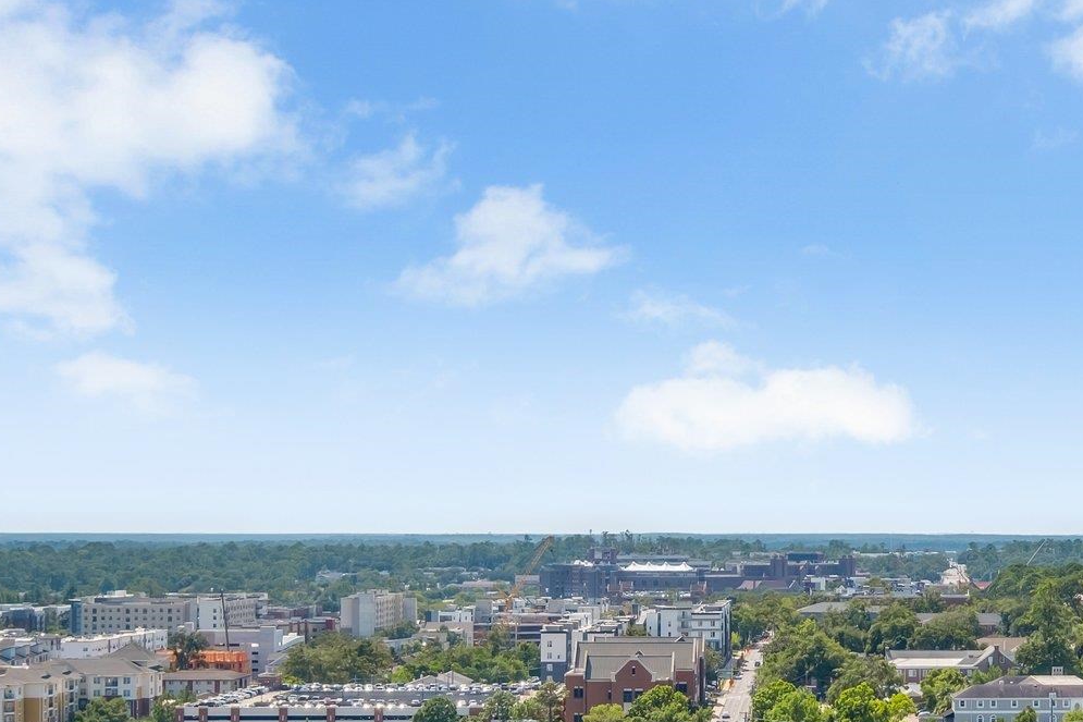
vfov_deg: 19.3
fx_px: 2105
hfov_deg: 27.8
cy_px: 567
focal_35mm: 70
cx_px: 967
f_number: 10
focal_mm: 22.9
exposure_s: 1/800
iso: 250
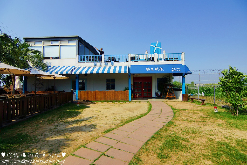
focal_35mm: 16
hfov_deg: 95.0
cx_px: 124
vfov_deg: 72.1
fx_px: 113
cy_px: 82
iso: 100
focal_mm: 11
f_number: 4
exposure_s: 1/1600
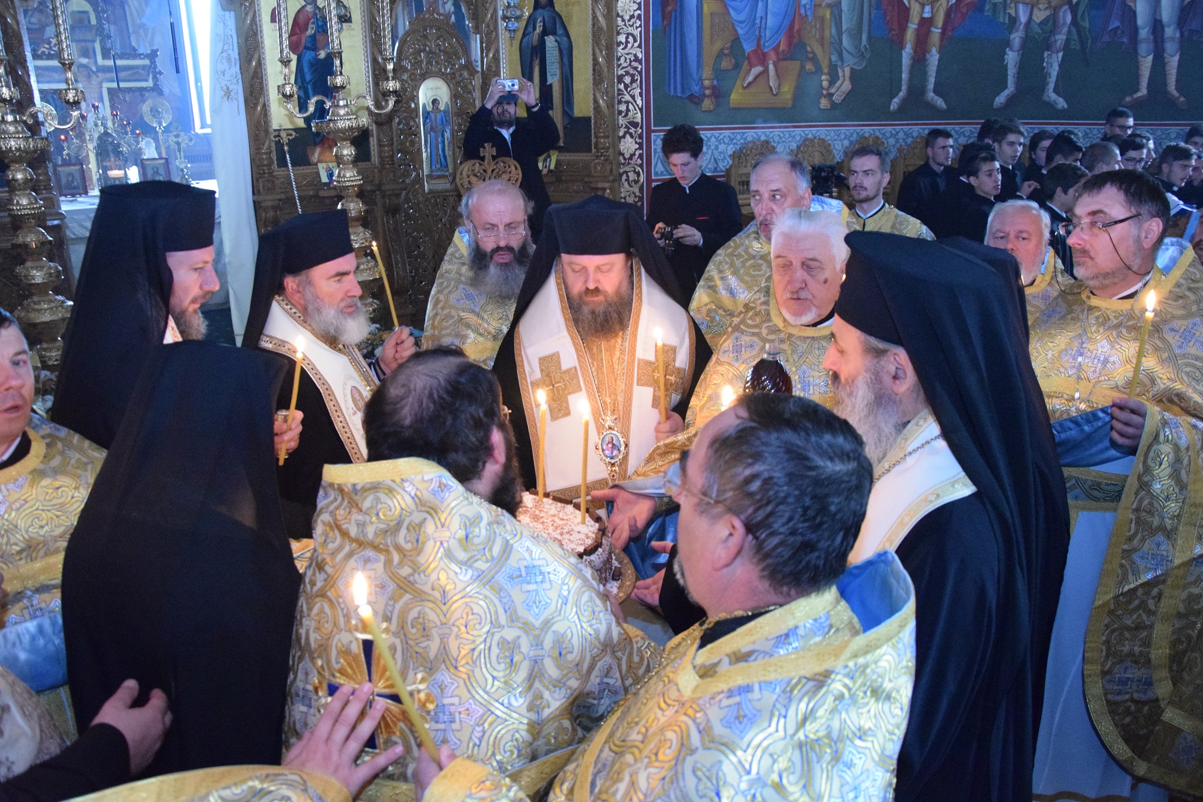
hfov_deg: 67.4
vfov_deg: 47.9
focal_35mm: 27
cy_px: 401
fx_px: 902
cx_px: 602
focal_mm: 18
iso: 8000
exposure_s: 1/50
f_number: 3.5
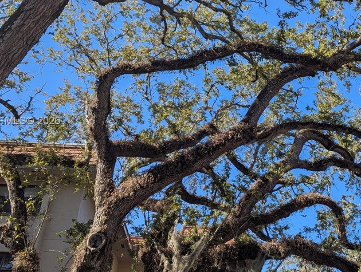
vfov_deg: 30.9
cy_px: 122
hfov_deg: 39.2
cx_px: 276
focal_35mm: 47
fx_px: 491
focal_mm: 6.81
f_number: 1.85
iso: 44
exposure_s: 1/984
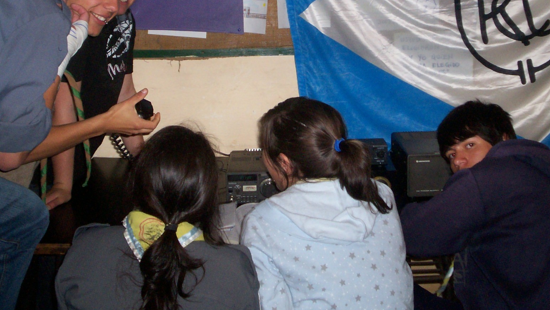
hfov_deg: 40.4
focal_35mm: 51
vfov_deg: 23.0
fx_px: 744
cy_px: 42
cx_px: 323
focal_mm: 5.9
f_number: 4.5
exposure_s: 1/64
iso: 140
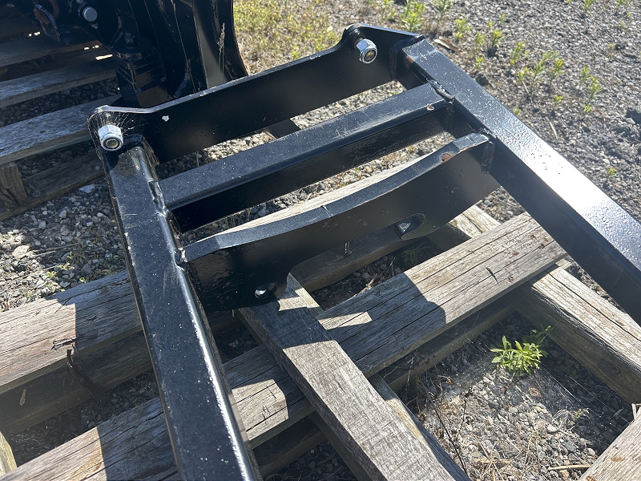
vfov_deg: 53.1
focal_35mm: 26
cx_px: 320
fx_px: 481
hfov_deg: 67.3
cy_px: 240
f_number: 1.5
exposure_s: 1/1972
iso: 50
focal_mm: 5.7
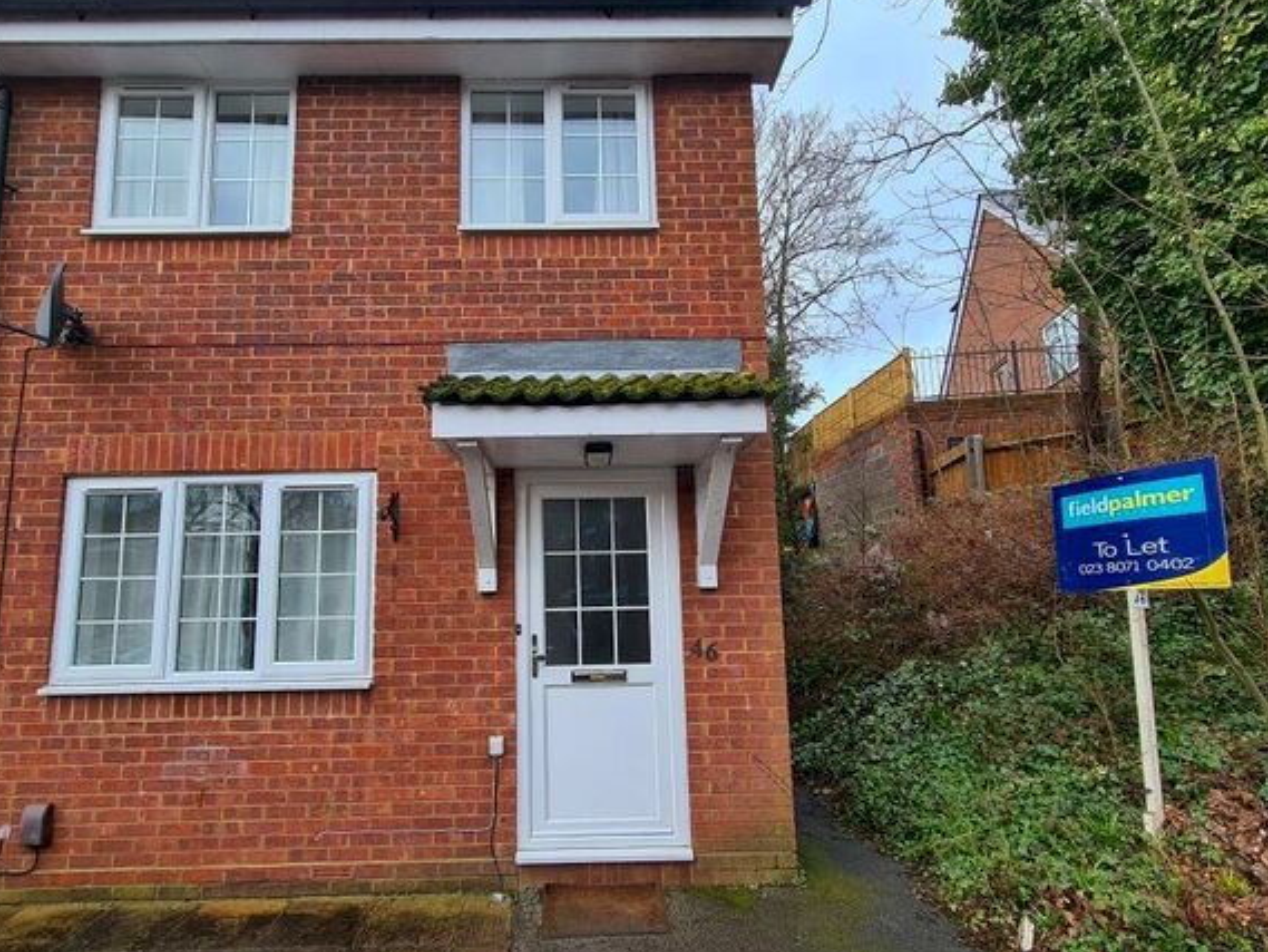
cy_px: 518
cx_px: 588
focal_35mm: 16
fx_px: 586
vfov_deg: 78.0
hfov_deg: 94.3
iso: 50
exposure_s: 1/387
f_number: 2.2
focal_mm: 2.2
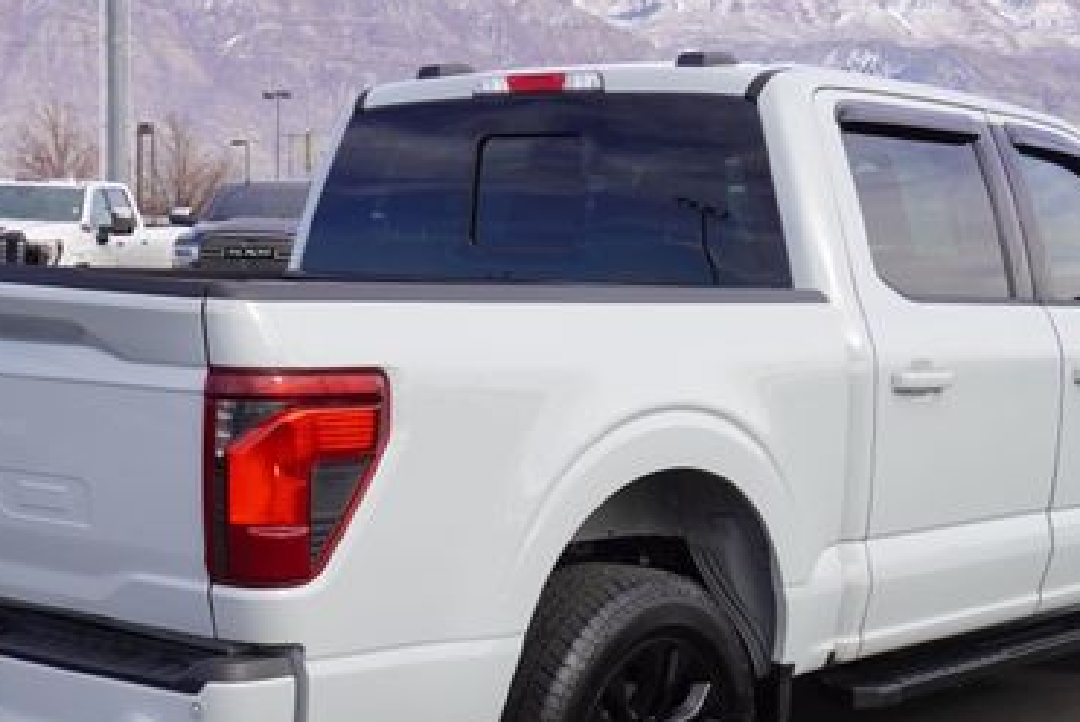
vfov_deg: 19.4
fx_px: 2097
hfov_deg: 28.9
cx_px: 492
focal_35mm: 70
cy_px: 542
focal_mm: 27
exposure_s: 1/100
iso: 100
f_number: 8
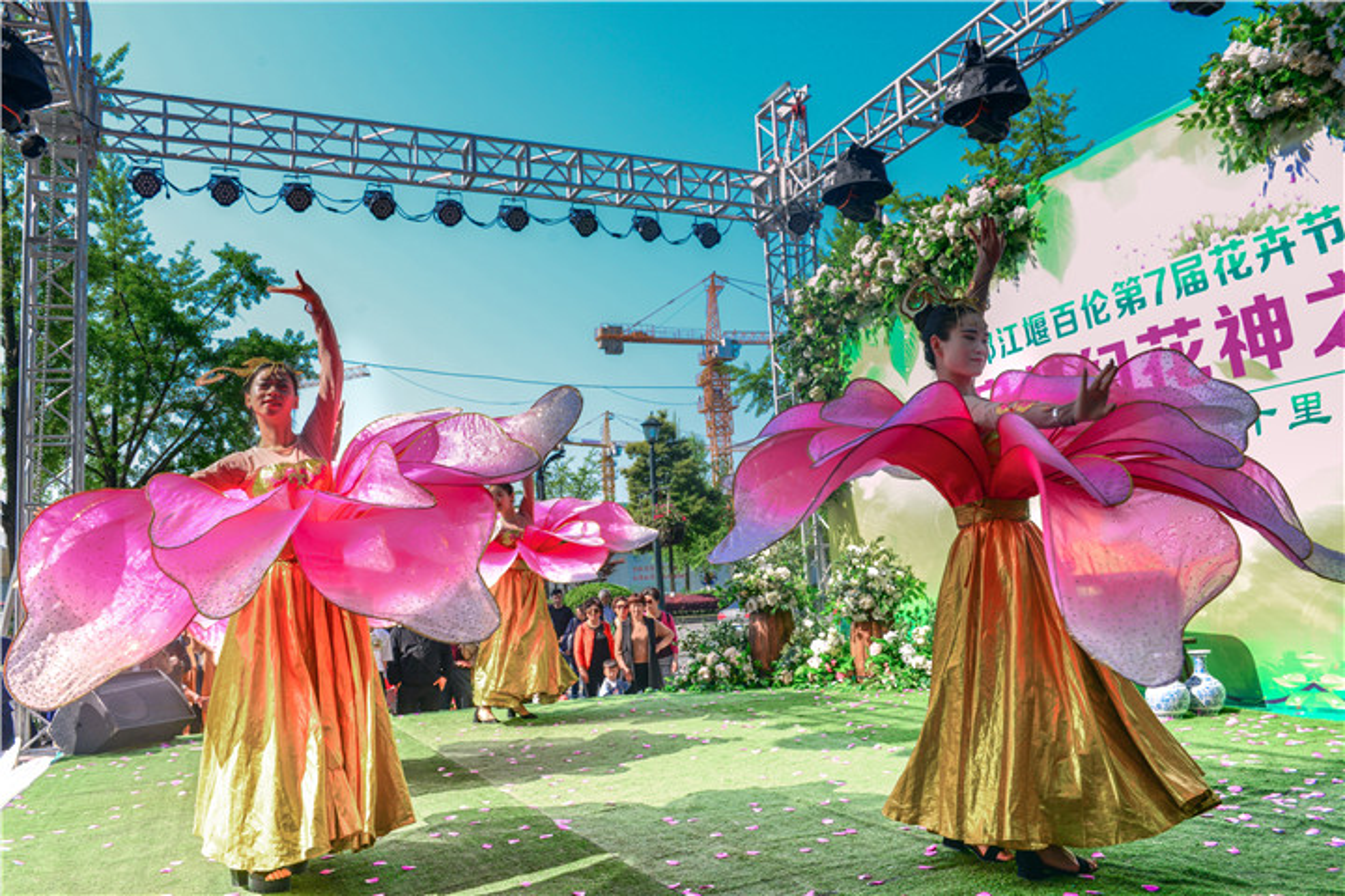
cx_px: 672
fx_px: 1083
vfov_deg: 45.0
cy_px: 448
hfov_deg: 63.7
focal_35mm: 29
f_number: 7.1
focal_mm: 29
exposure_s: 1/500
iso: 400
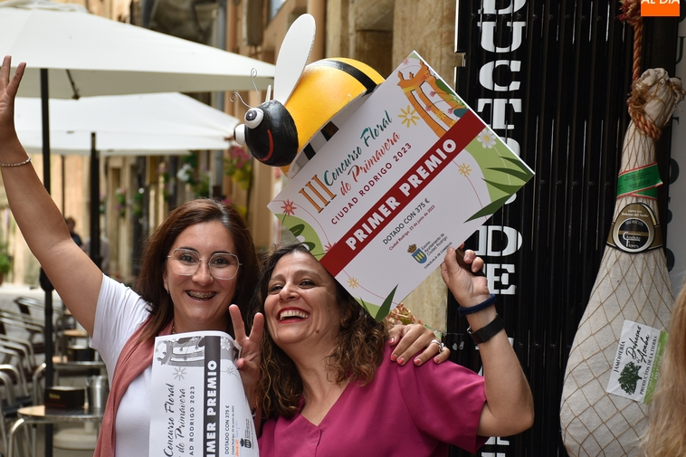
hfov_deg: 19.1
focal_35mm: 107
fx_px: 2038
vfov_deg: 12.8
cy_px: 232
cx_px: 291
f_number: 5
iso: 100
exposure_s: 1/160
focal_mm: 60
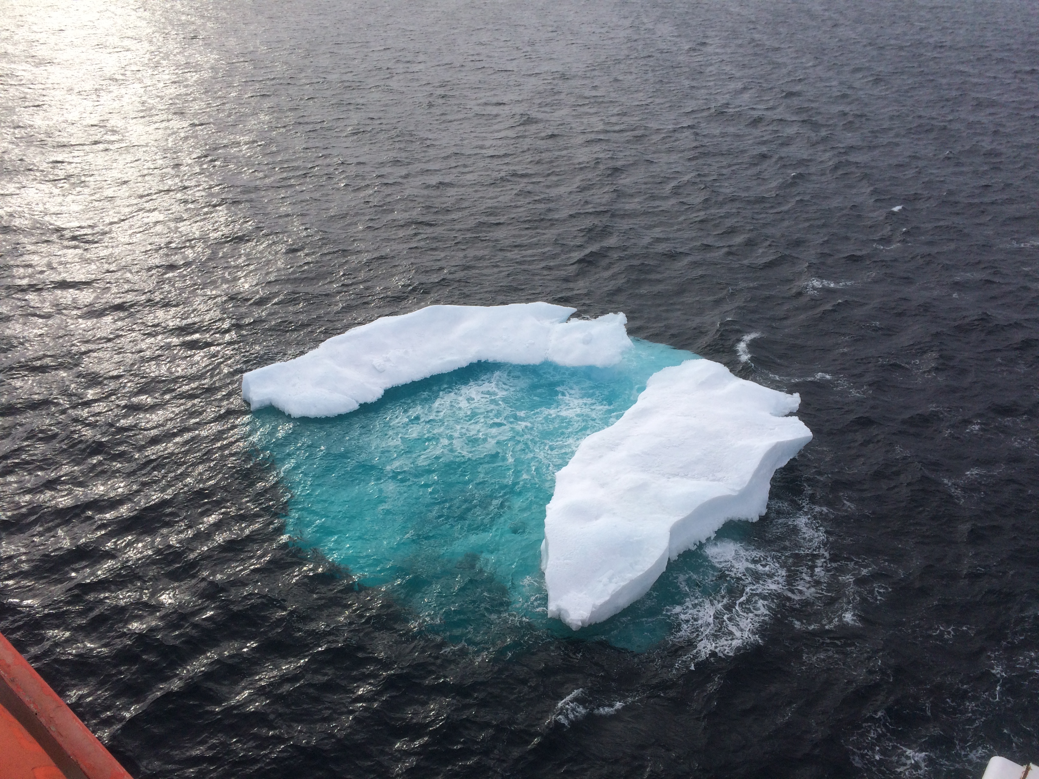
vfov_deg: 48.2
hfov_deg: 61.7
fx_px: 870
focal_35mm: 29
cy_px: 390
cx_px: 520
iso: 32
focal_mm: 4.15
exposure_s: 1/1709
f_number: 2.2
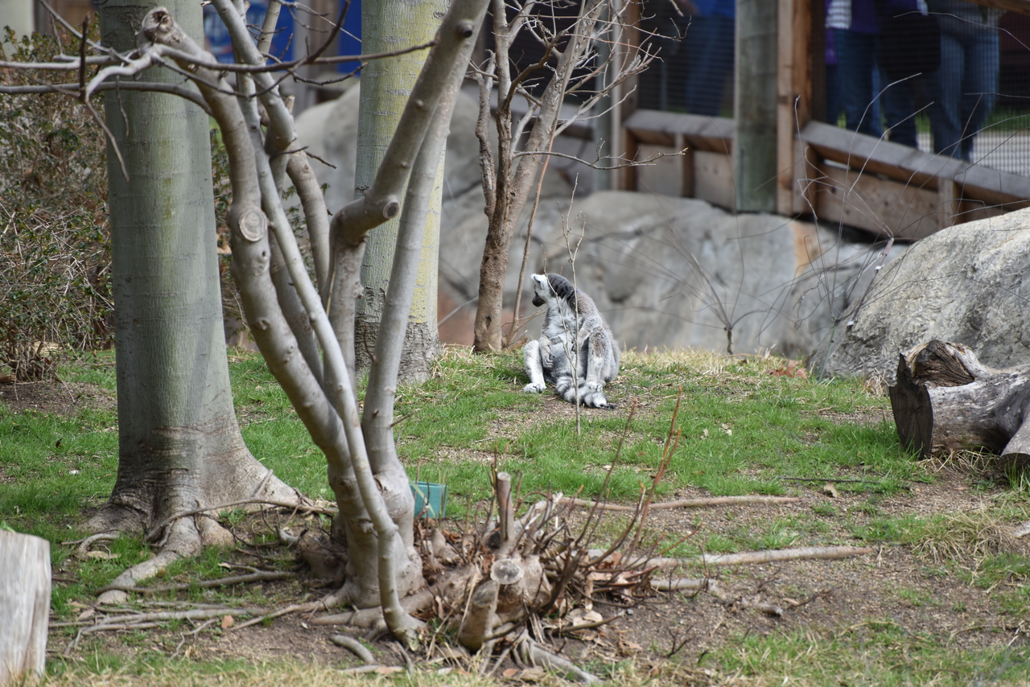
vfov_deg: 4.6
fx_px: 8585
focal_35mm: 300
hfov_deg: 6.9
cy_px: 344
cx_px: 515
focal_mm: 300
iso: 400
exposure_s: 1/640
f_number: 5.6
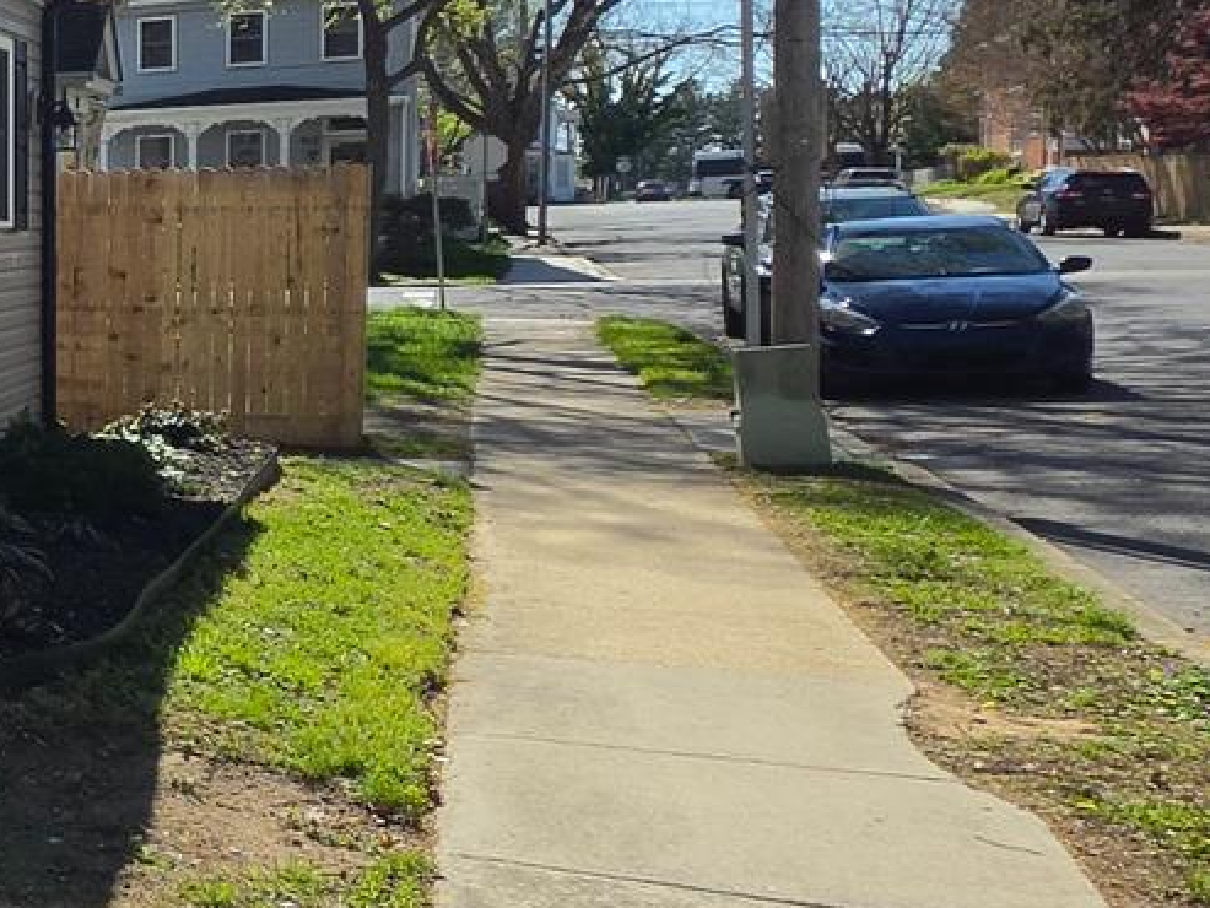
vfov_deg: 27.0
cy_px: 373
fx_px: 1888
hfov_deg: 22.1
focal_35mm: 54
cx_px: -957
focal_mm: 2.2
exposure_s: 1/1681
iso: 32
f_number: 1.9
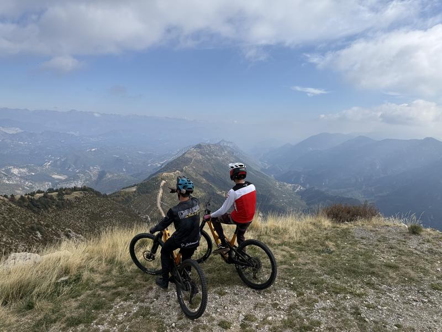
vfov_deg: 56.8
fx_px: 306
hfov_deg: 71.6
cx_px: 221
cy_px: 166
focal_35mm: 24
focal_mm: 6.76
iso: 80
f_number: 1.78
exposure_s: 1/6173
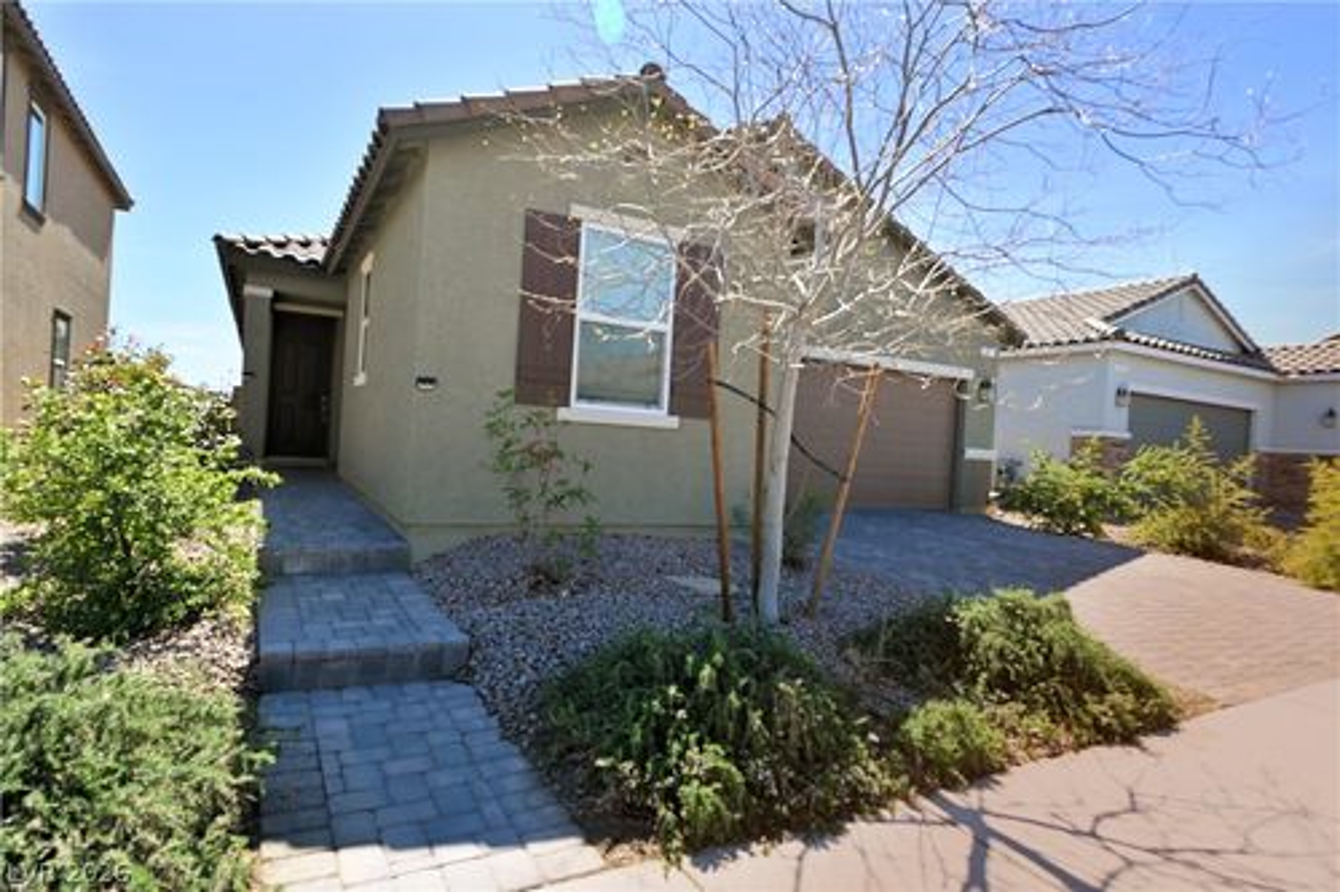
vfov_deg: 61.3
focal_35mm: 20
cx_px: 670
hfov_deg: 83.3
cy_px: 446
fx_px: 753
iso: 100
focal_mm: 13.5
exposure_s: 1/160
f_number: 6.3
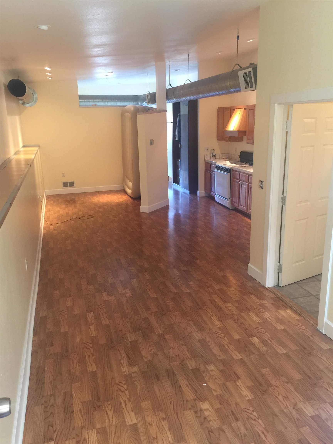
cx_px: 166
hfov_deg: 48.2
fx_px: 372
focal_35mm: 29
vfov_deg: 61.7
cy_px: 222
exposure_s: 1/15
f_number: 2.2
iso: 40
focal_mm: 4.15
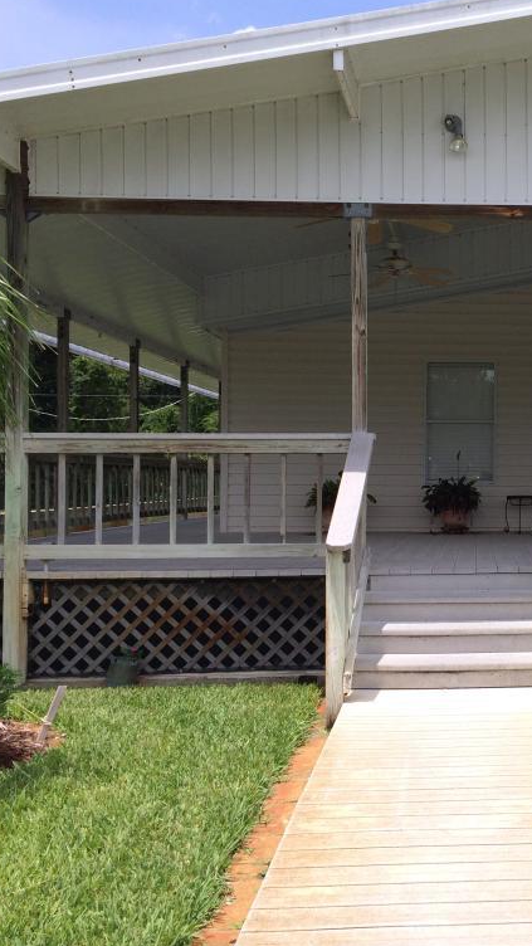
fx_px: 1078
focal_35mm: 43
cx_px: 550
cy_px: 465
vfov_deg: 47.4
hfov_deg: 26.1
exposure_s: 1/2160
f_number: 2.2
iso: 40
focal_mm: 4.15
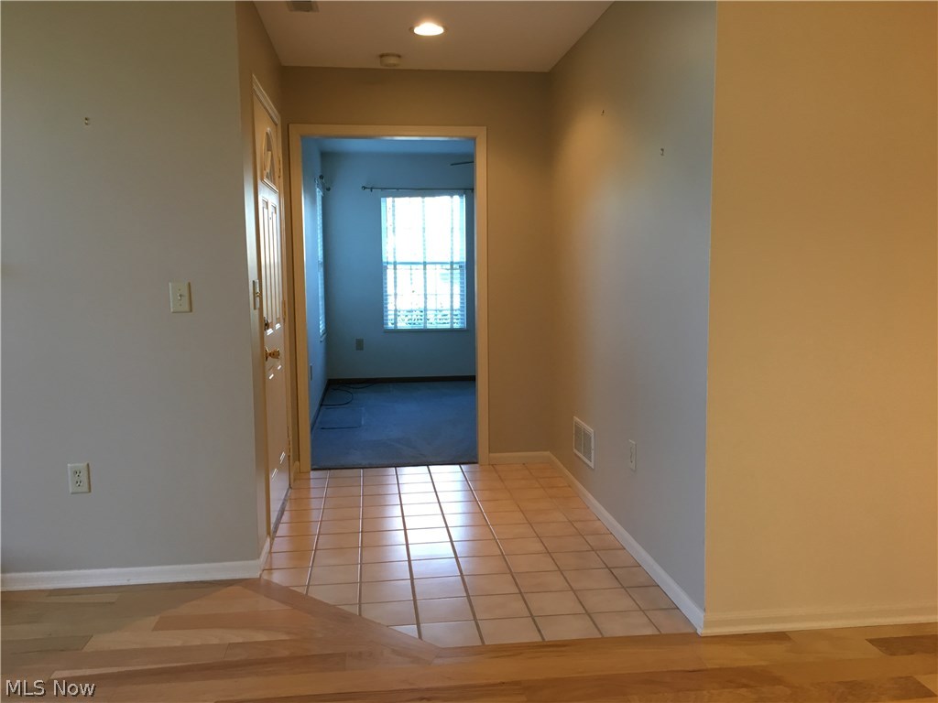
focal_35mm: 29
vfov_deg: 48.2
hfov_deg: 61.7
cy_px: 352
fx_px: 786
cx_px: 469
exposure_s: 1/30
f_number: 2.2
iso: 80
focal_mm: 4.15
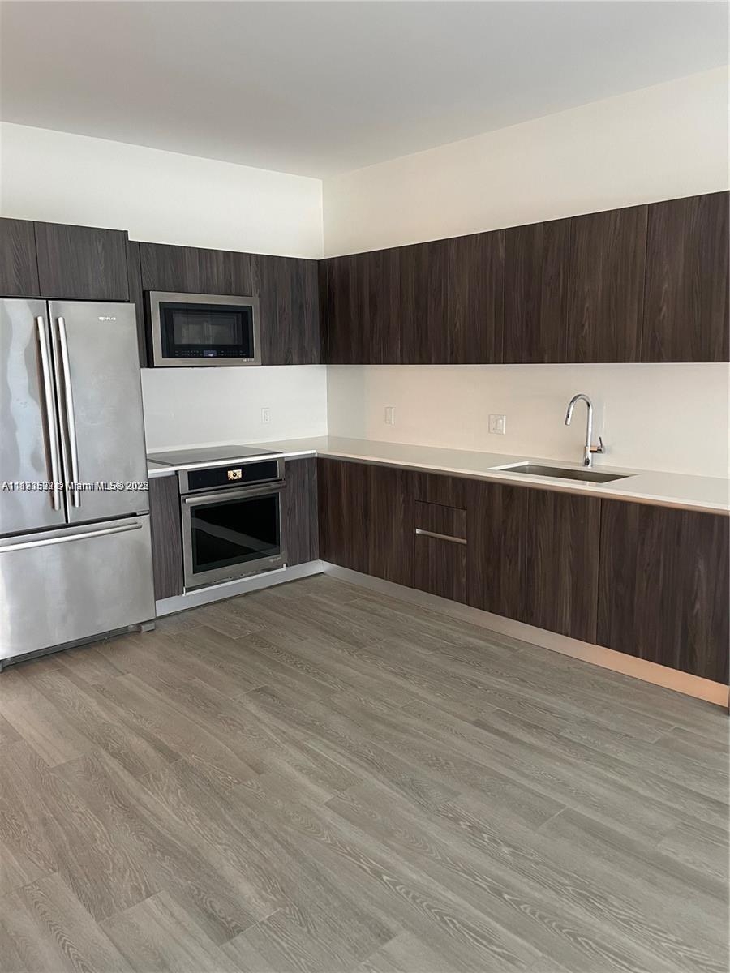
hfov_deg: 53.1
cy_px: 486
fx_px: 731
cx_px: 365
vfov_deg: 67.3
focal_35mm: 26
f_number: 1.6
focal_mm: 4.2
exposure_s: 1/60
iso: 320
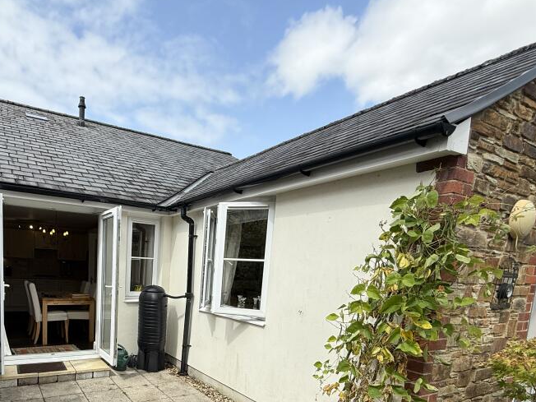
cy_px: 310
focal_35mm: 22
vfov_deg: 57.4
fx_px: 341
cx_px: 158
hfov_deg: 72.8
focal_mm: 2.22
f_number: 2.2
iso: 50
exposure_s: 1/1431
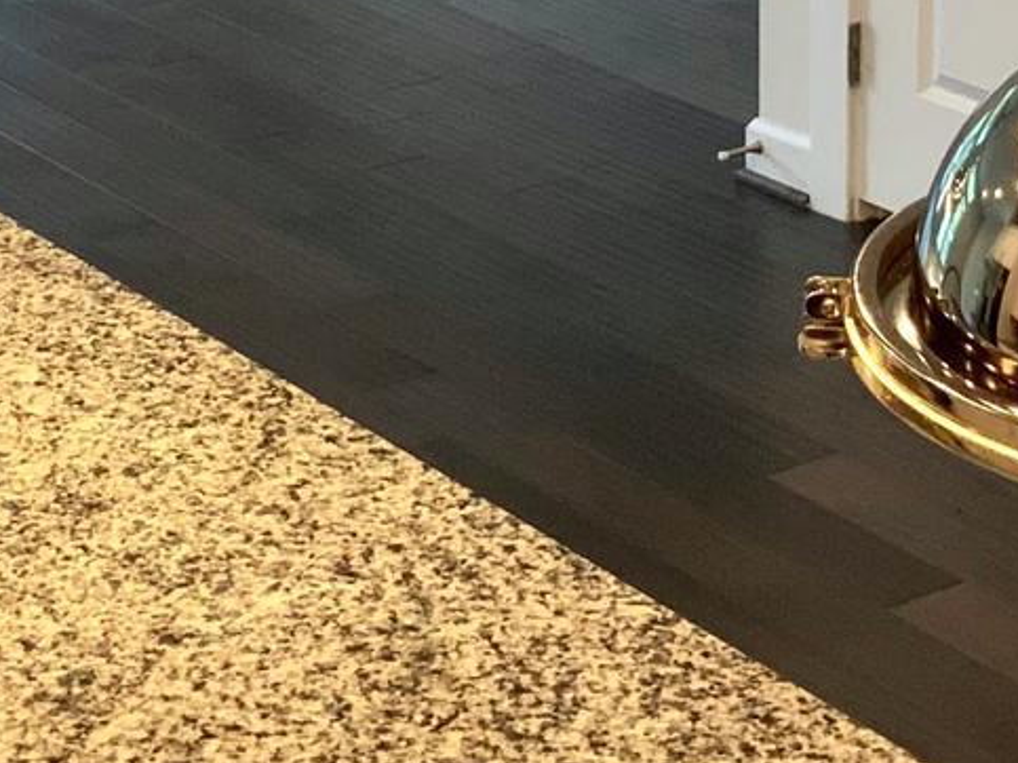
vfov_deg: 11.8
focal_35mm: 123
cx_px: 354
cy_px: -192
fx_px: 3616
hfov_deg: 16.0
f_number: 1.8
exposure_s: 1/60
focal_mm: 3
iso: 64
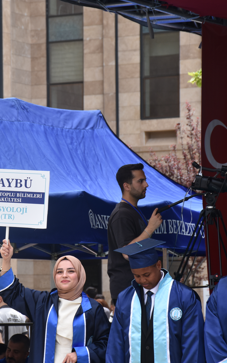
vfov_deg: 10.1
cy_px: 182
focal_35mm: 207
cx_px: 49
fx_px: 2049
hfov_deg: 6.3
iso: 280
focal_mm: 90
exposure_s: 1/500
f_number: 8
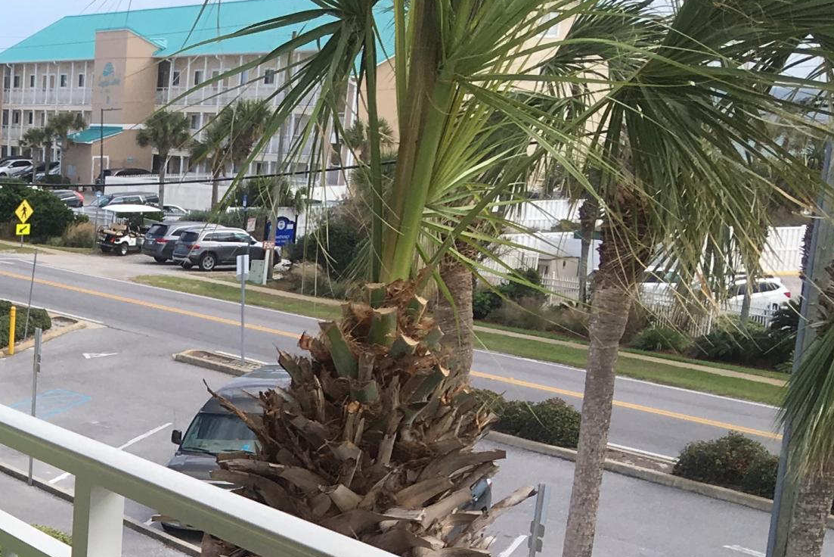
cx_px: -191
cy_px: 757
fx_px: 1900
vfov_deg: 15.7
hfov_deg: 22.6
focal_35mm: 82
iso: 25
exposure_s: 1/680
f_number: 2.2
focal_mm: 4.15
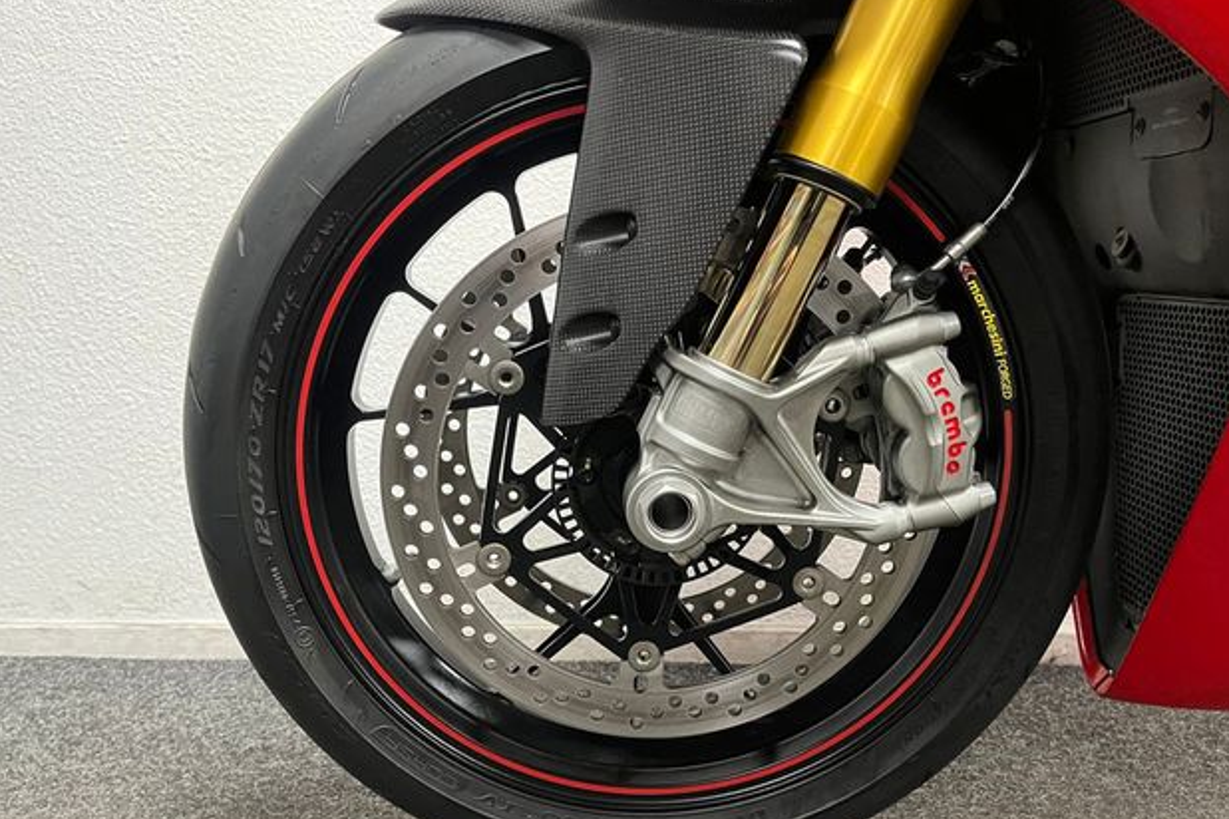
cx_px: 634
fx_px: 956
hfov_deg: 65.5
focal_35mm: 28
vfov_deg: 46.4
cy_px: 431
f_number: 1.6
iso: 500
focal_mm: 5.1
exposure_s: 1/50
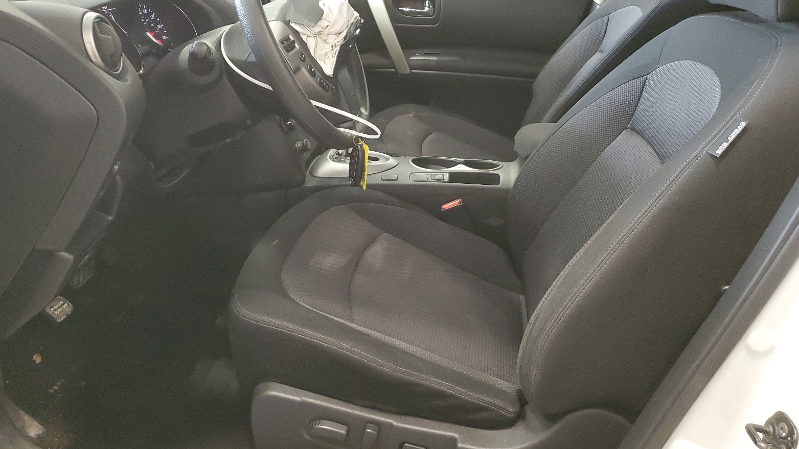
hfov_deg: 66.1
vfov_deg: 40.0
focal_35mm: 29
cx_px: 396
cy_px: 181
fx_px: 614
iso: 407
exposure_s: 1/60.2
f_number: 1.5
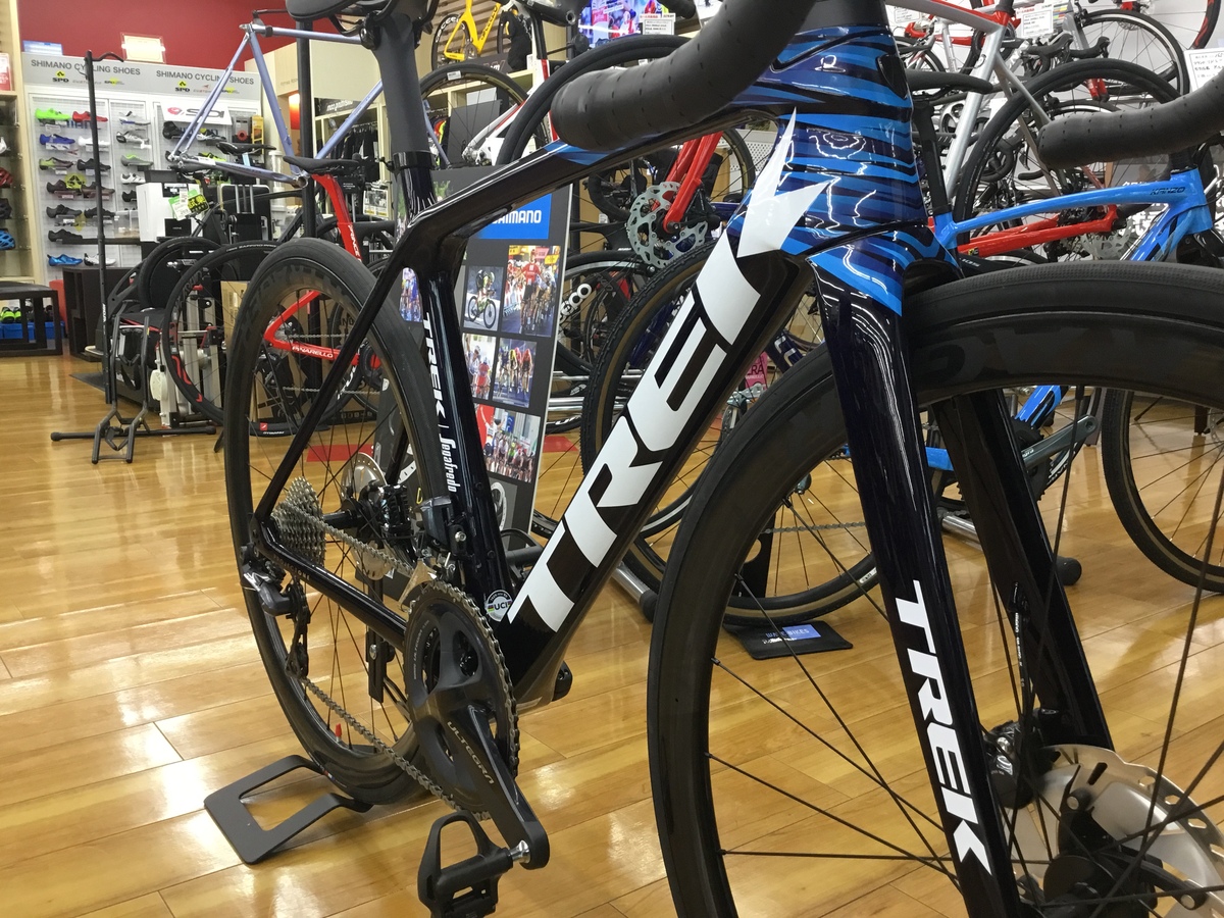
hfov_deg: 58.4
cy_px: 459
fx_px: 1096
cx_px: 612
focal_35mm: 31
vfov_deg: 45.4
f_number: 2.4
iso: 80
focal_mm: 3.3
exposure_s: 1/30
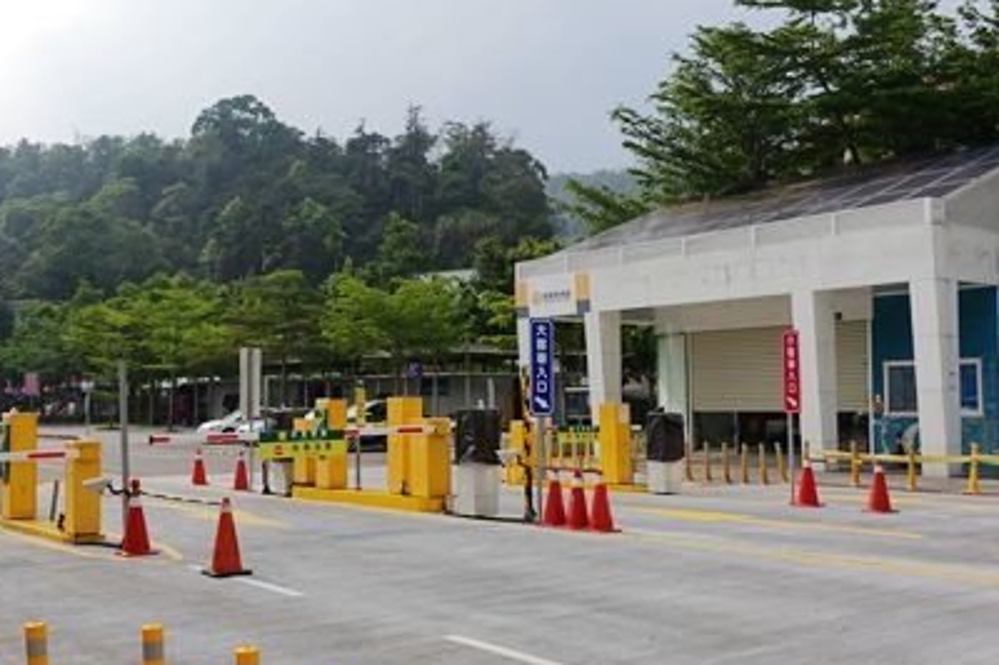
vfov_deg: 34.1
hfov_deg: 49.1
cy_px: 356
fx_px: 1081
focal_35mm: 39
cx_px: 375
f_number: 5.6
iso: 125
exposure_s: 1/640
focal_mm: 8.8
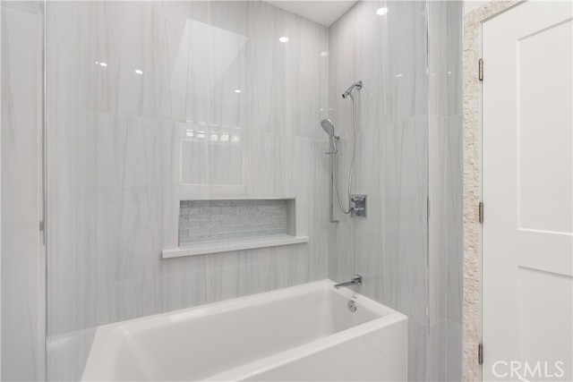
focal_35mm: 16
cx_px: 286
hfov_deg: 96.7
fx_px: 255
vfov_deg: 73.8
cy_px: 191
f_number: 9
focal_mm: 16
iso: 640
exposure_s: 1/125
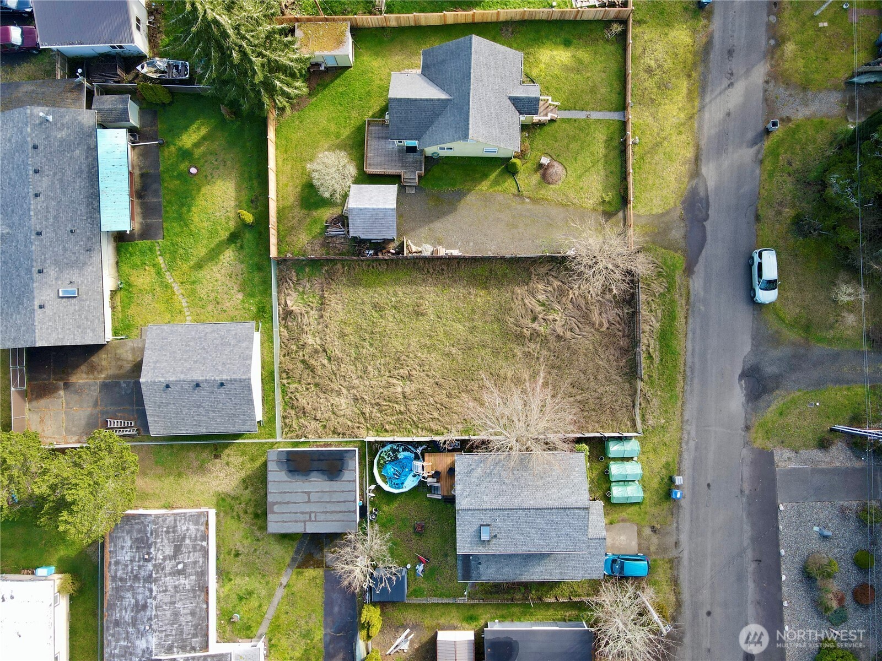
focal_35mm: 24
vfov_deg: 56.8
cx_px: 441
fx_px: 612
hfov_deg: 71.6
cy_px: 330
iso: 100
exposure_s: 1/80
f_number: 2.8
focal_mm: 4.5
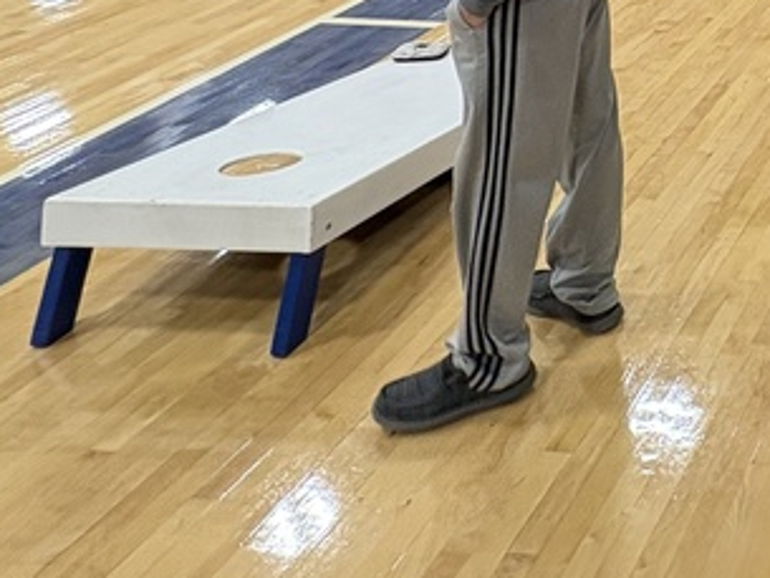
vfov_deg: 24.4
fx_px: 1046
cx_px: 1058
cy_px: -278
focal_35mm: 47
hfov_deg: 29.9
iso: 160
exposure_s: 1/120
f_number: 2.2
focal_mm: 2.22
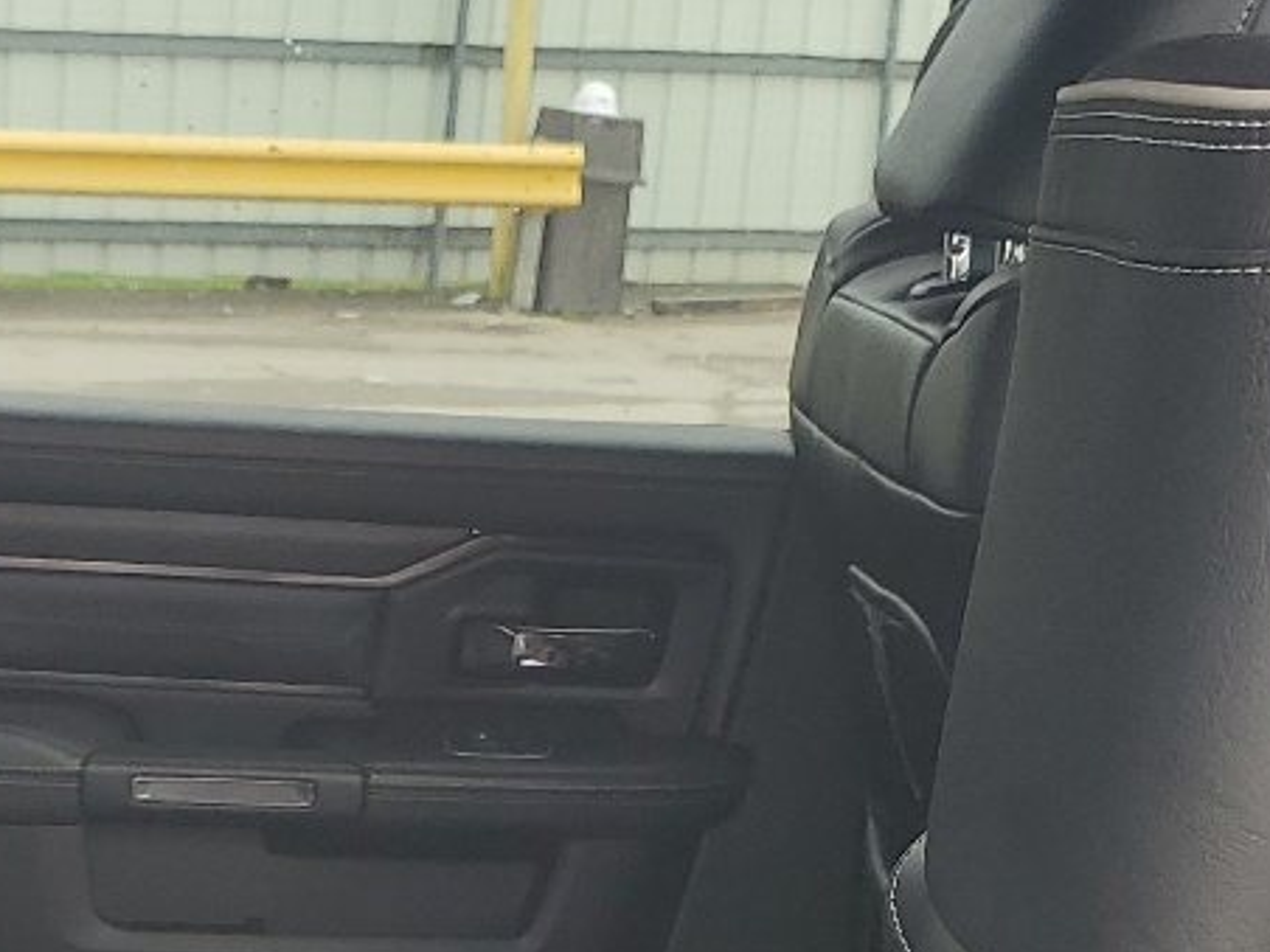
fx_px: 3375
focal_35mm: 92
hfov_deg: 21.1
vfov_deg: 15.1
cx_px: 278
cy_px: 1345
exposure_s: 1/323
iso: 50
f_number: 1.5
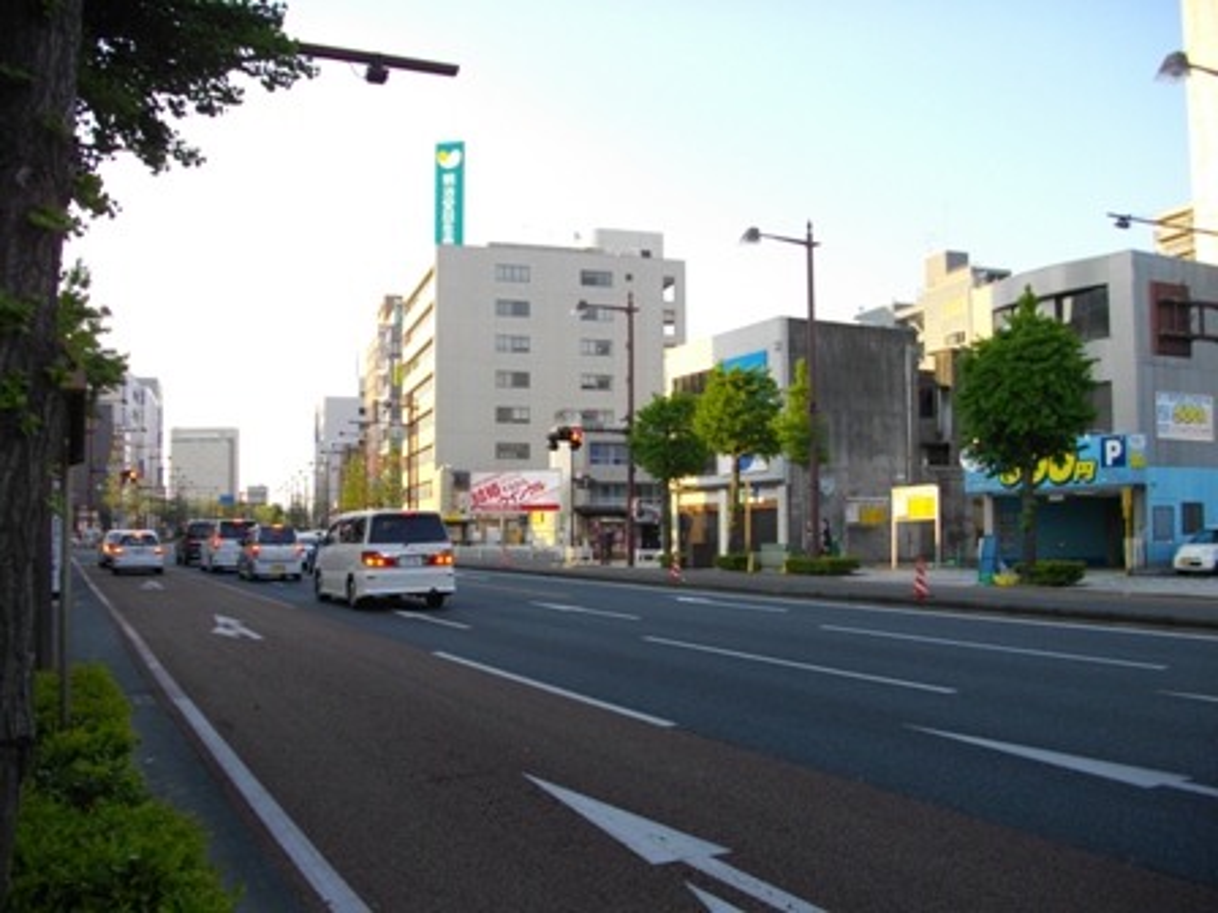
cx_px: 609
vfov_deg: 44.2
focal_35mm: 32
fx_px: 1126
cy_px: 456
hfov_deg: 56.8
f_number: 2.9
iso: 100
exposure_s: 1/250
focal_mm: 5.7
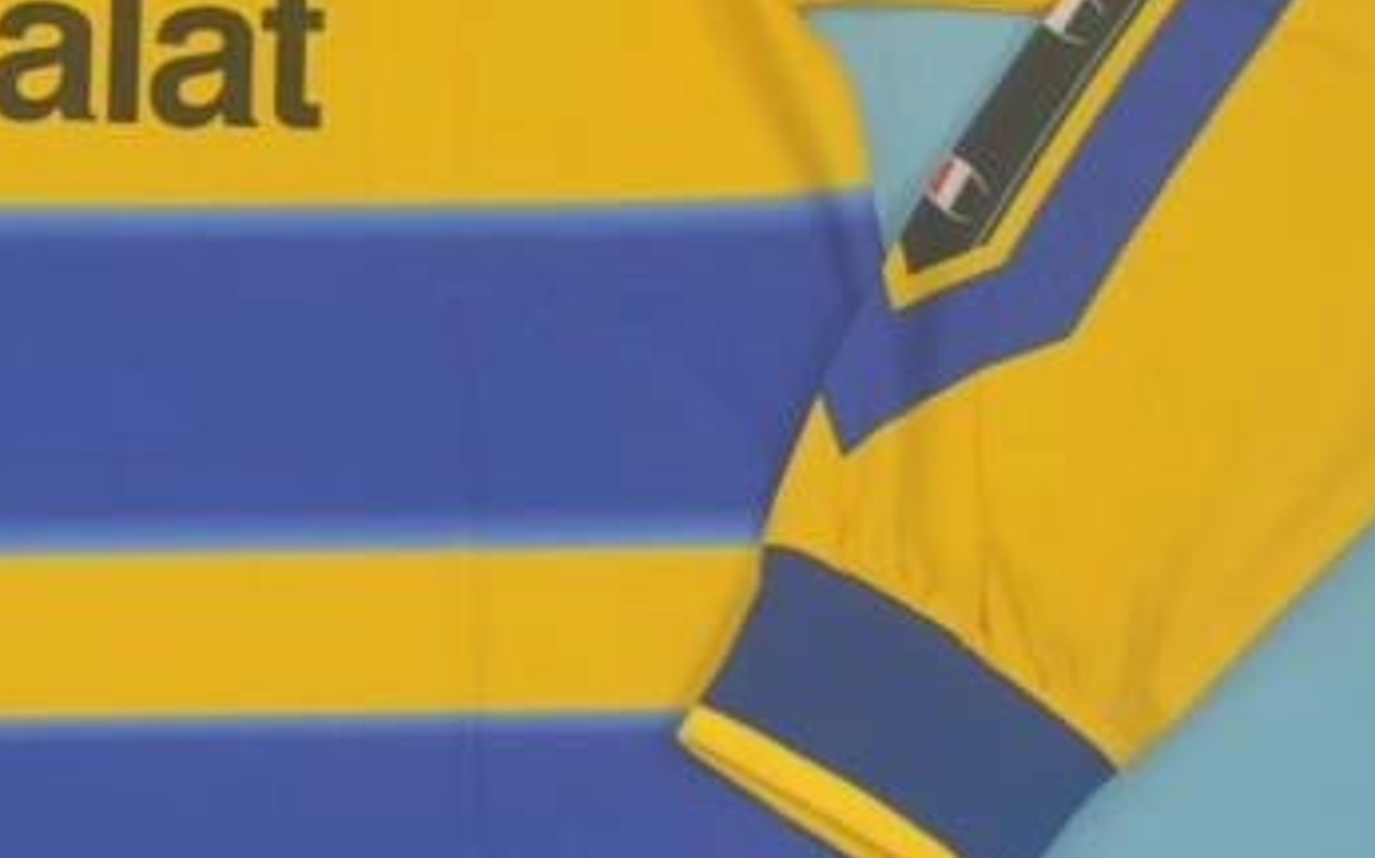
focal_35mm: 105
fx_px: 3933
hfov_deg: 19.2
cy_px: 338
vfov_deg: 12.4
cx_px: -32
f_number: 4
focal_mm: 22
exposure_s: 1/125
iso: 200
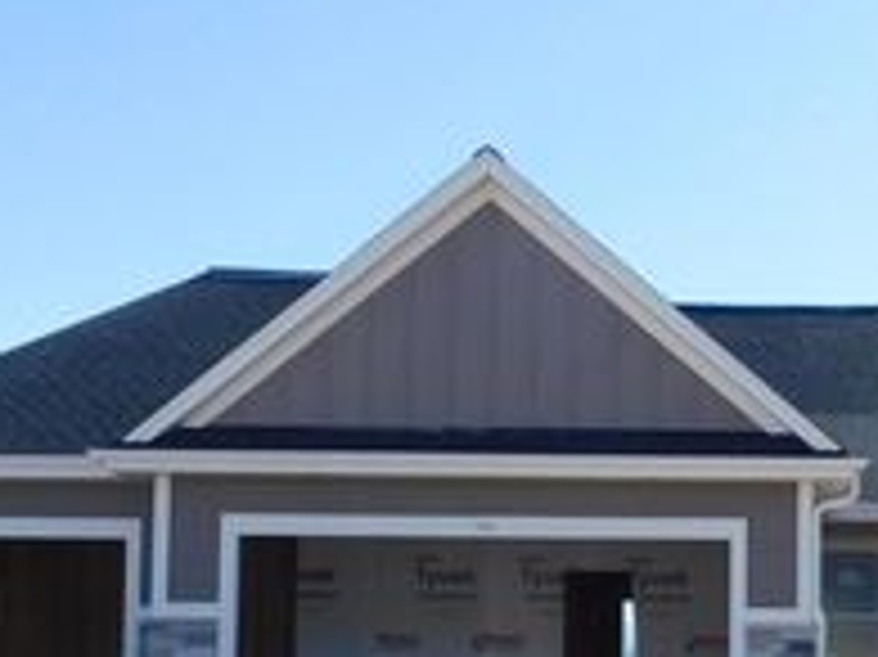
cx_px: 738
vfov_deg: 18.8
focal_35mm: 77
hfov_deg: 24.8
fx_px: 1952
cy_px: 569
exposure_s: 1/1000
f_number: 3.2
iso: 125
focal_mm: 5.3
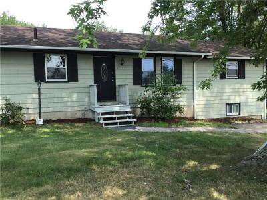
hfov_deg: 58.4
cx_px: 134
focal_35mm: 31
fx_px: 239
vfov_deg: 45.4
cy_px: 100
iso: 25
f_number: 2.4
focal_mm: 3.3
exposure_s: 1/497
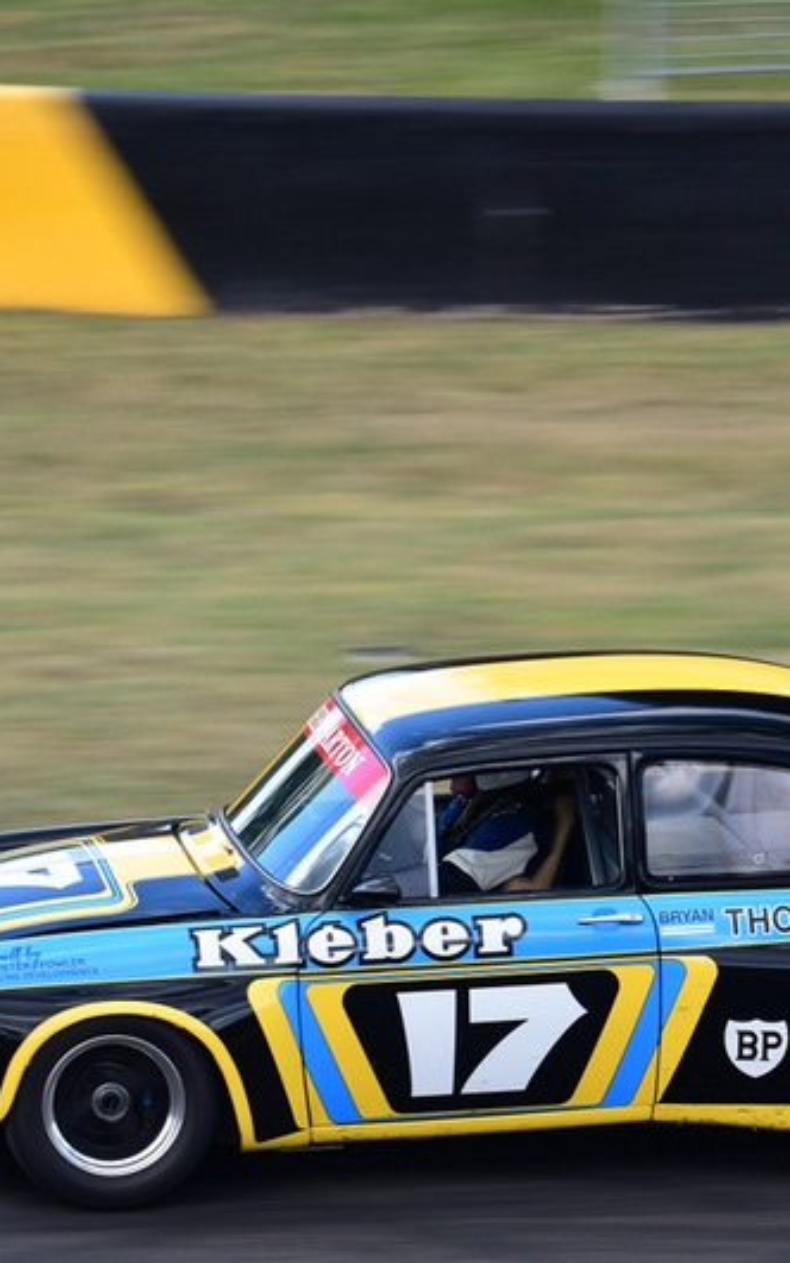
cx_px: 357
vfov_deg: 6.8
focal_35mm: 311
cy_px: 630
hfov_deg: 4.2
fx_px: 10702
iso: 640
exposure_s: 1/250
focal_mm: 135
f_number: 10
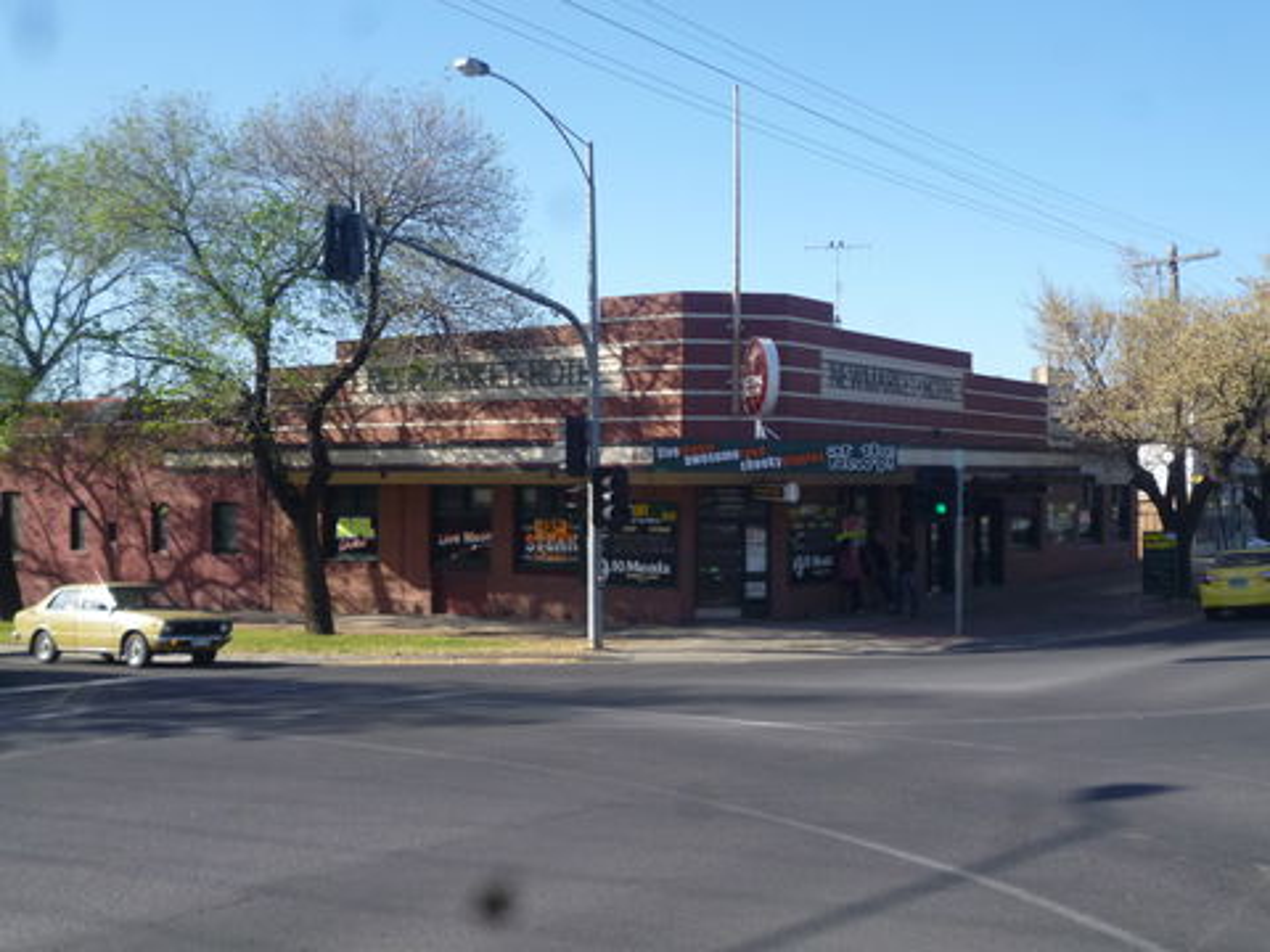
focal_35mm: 41
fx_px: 1504
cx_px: 635
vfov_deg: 35.1
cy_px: 476
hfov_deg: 45.8
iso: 200
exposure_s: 1/100
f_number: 11
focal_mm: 7.3
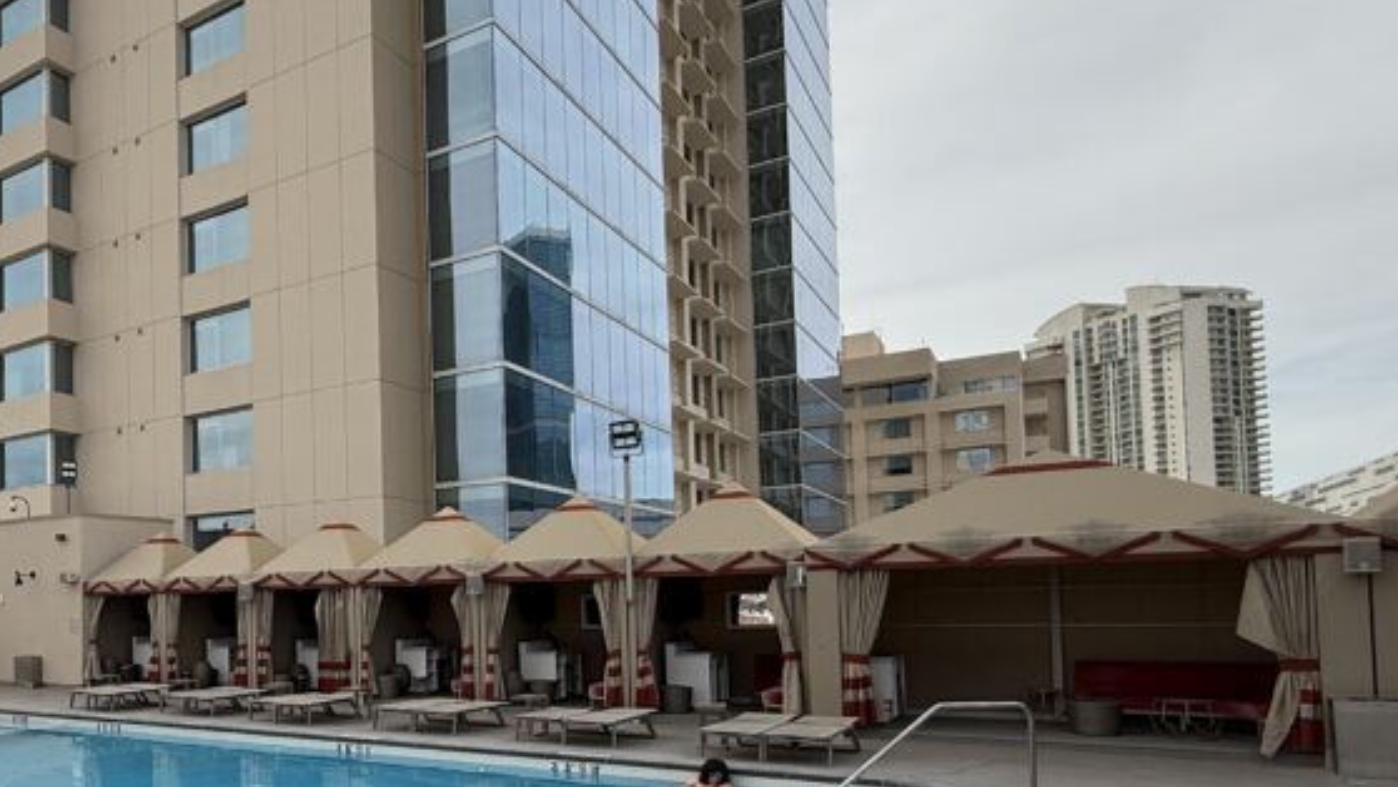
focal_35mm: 28
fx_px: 1038
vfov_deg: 40.5
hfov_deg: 59.8
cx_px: 193
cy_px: 574
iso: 50
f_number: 2.2
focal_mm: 2.22
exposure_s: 1/2165
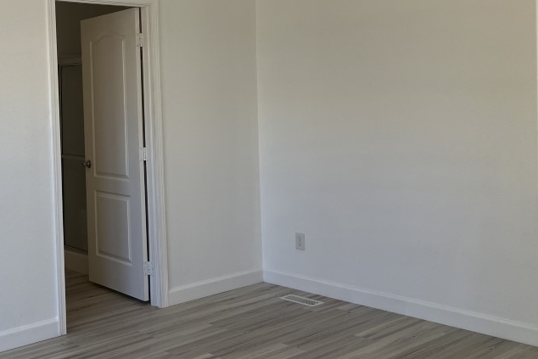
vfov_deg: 28.6
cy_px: 133
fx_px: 703
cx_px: 111
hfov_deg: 40.3
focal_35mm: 47
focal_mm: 3.99
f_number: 1.8
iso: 40
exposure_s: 1/120
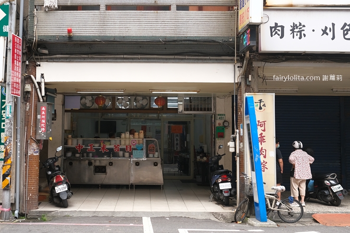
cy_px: 101
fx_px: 418
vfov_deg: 31.1
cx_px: 153
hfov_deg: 45.4
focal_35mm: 43
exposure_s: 1/600
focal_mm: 23
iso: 500
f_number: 3.6
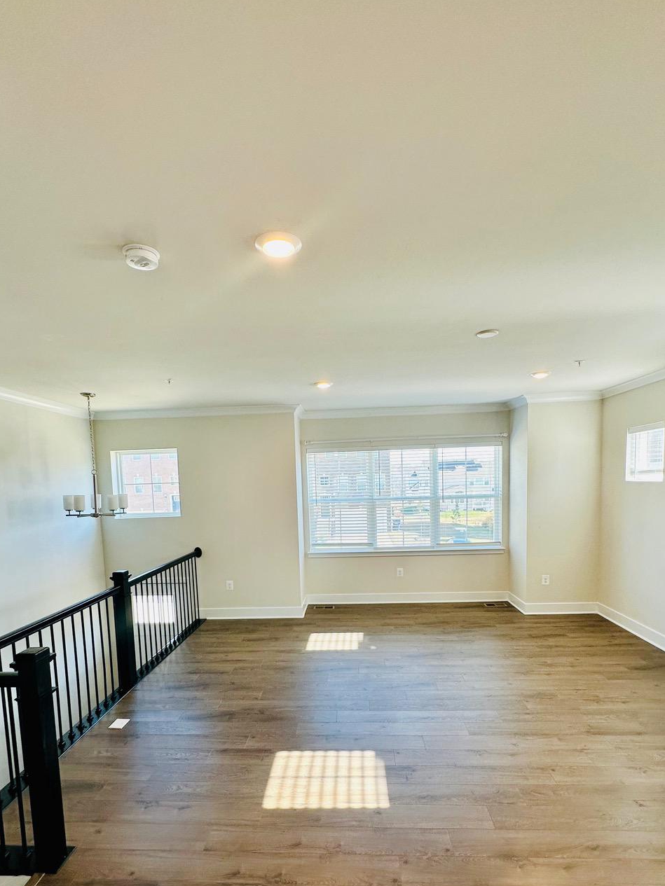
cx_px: 330
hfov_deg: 74.7
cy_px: 519
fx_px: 435
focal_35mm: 17
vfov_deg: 90.2
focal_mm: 2.22
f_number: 2.2
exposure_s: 1/120
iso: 64
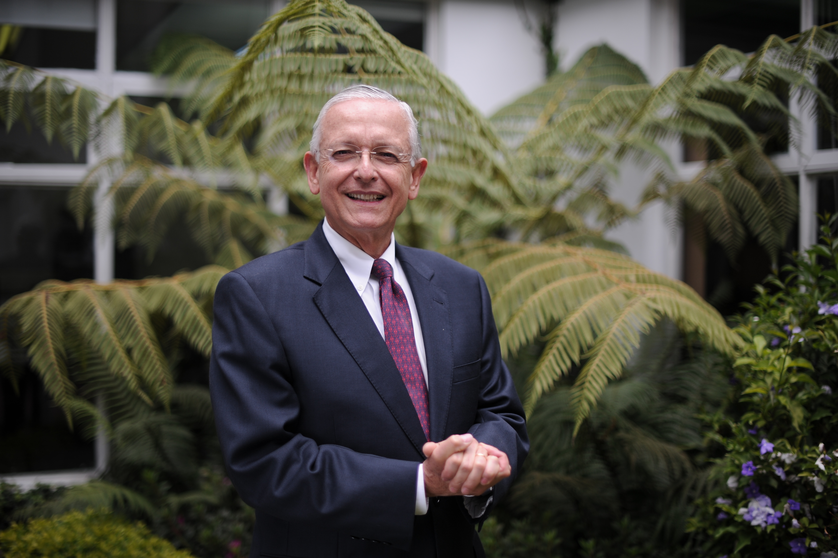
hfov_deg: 39.6
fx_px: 1163
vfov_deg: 27.0
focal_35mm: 50
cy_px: 279
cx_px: 419
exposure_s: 1/5000
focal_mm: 50
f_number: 1.6
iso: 200
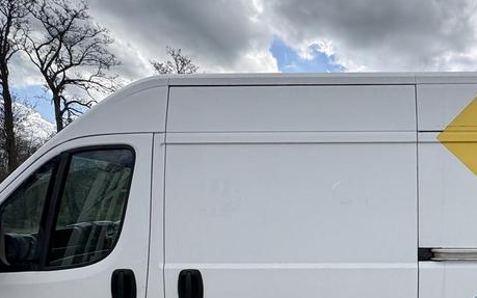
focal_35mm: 29
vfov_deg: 41.6
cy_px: 231
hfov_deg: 62.0
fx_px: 377
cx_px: 340
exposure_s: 1/1789
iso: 40
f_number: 2.2
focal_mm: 2.22
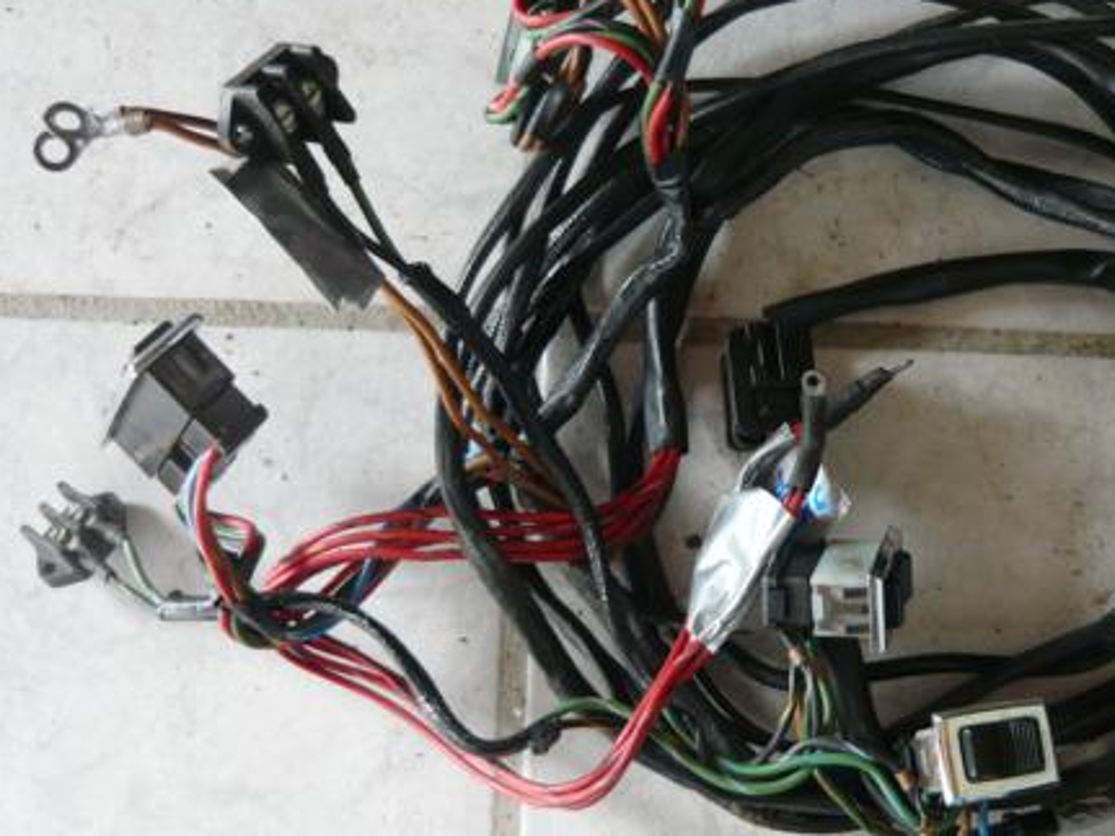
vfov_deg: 29.7
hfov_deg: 38.5
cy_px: 422
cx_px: 735
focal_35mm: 49
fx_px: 1578
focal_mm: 5.5
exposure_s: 1/30
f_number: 2.8
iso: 125
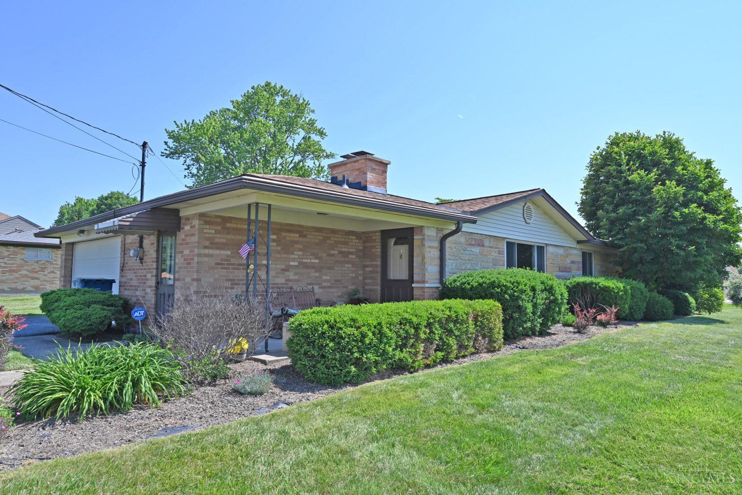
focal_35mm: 22
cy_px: 248
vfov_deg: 57.2
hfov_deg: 78.6
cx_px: 371
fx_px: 453
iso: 80
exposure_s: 1/125
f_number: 10
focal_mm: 22
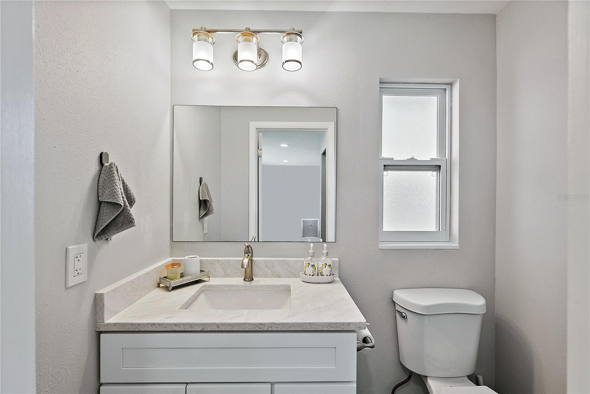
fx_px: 270
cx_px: 295
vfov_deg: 72.1
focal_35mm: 16
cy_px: 197
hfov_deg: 95.0
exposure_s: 1/80
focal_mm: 16.5
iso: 1600
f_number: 5.6
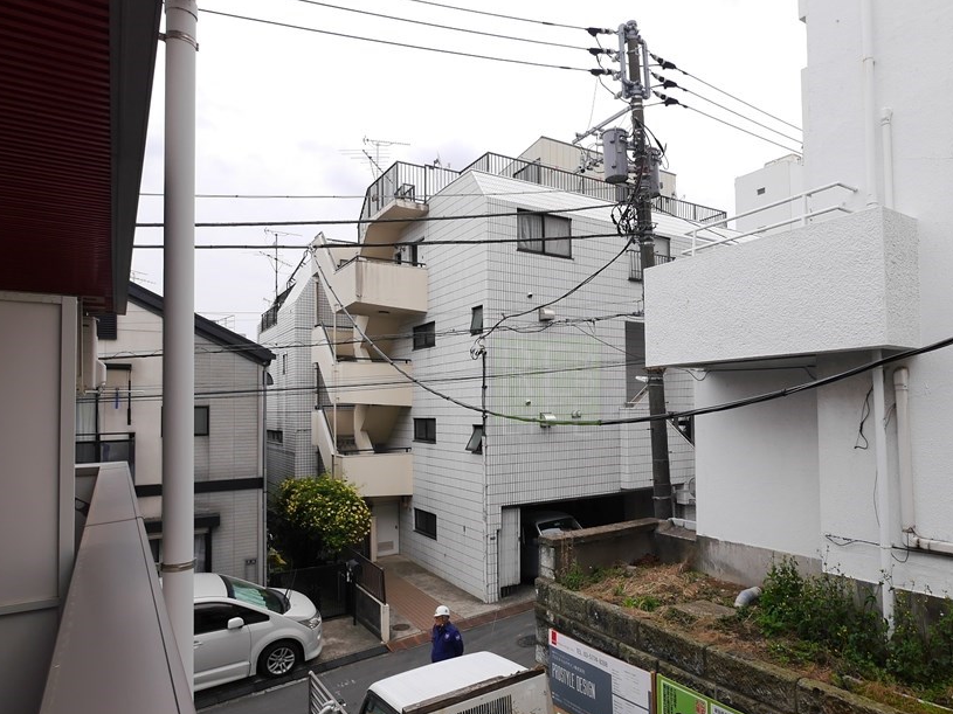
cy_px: 390
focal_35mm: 22
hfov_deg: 75.9
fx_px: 606
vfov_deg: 61.0
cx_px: 547
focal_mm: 7
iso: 160
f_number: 5.6
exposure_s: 1/160
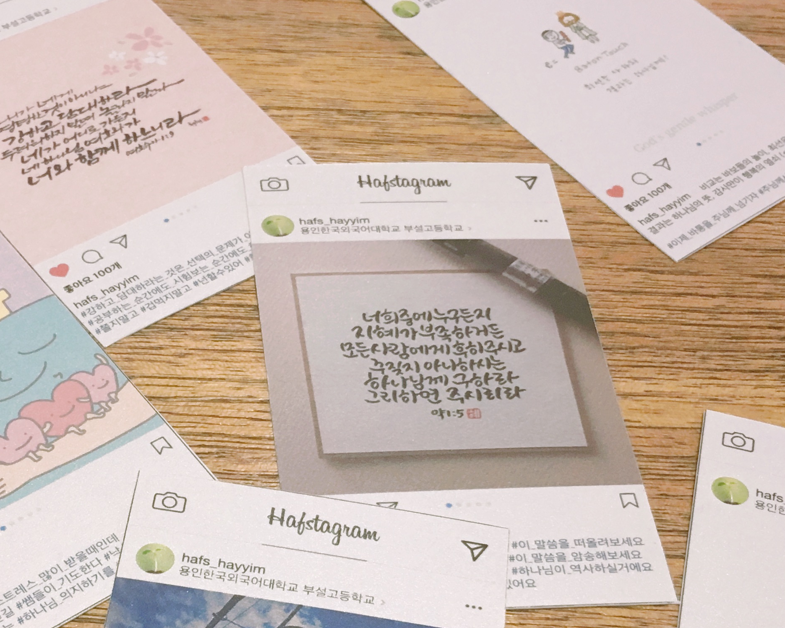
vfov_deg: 24.5
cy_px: 518
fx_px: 1417
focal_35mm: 61
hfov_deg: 30.6
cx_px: 220
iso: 100
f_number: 2.2
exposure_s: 1/30
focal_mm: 4.15
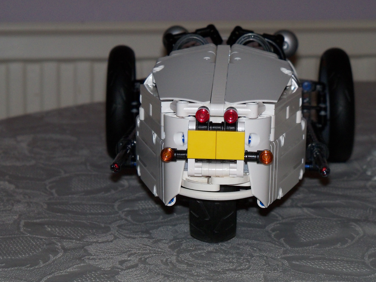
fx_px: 1304
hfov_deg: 16.4
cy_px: 133
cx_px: 200
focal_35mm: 120
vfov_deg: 12.3
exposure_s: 1/40
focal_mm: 18.8
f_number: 4.2
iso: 200
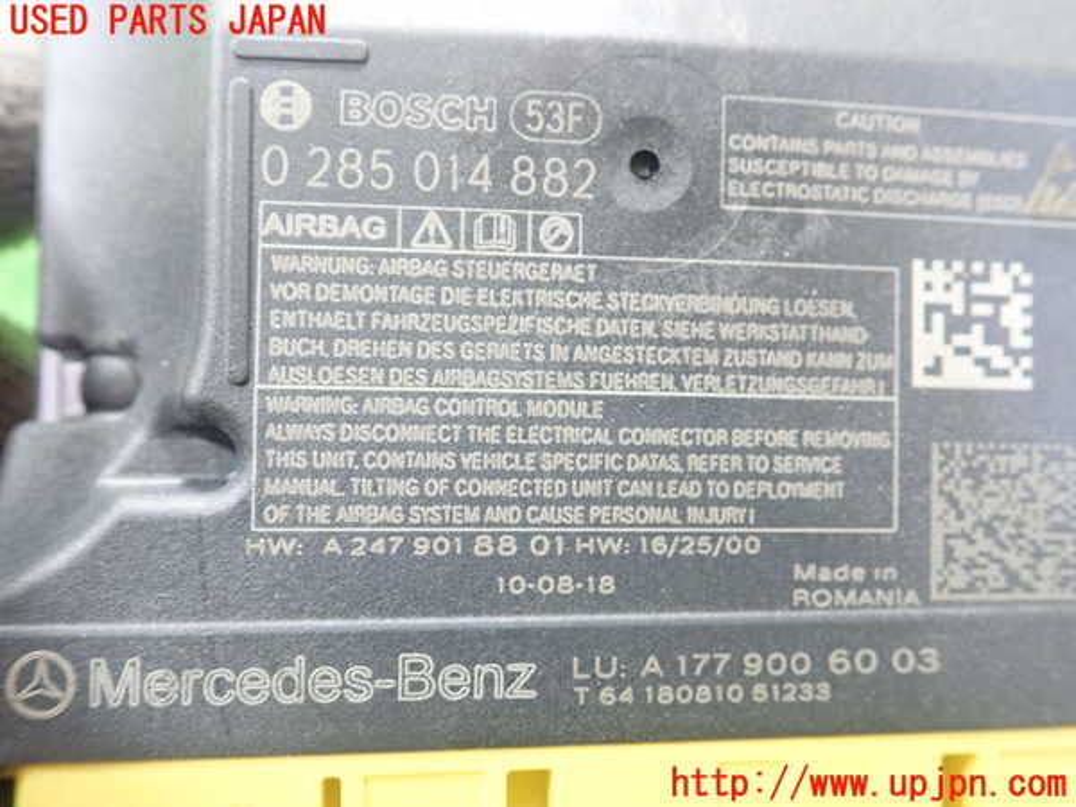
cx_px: 538
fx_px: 933
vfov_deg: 46.8
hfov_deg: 60.0
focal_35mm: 30
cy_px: 404
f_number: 2.3
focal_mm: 5.5
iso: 800
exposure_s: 1/80
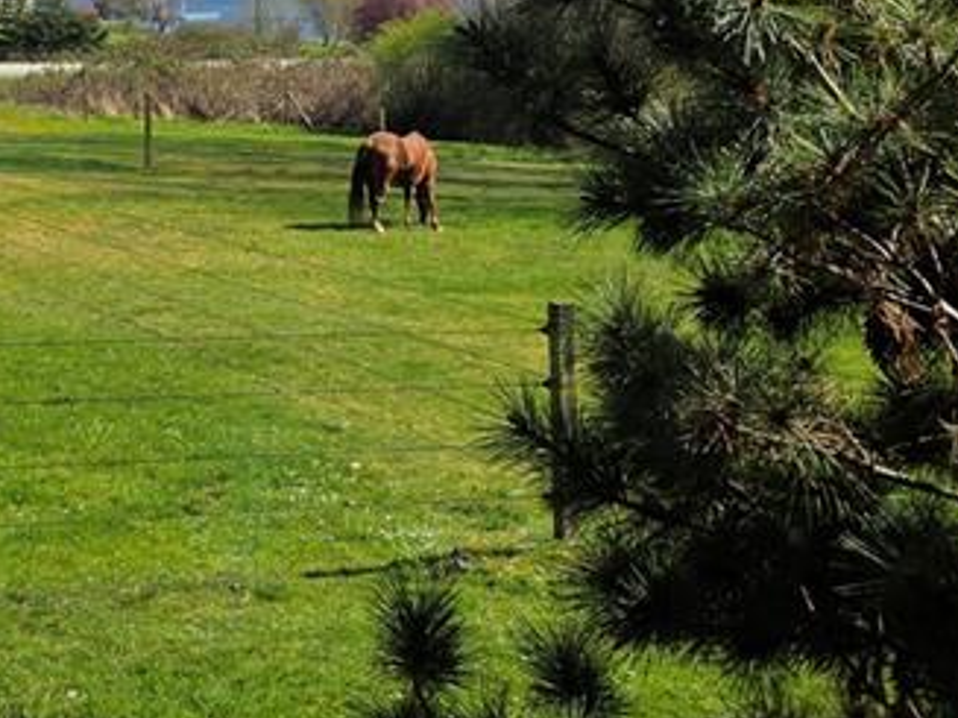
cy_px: -26
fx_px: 1992
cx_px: 299
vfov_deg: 19.7
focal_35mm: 72
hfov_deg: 26.8
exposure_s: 1/3372
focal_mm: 6.3
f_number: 1.7
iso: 80
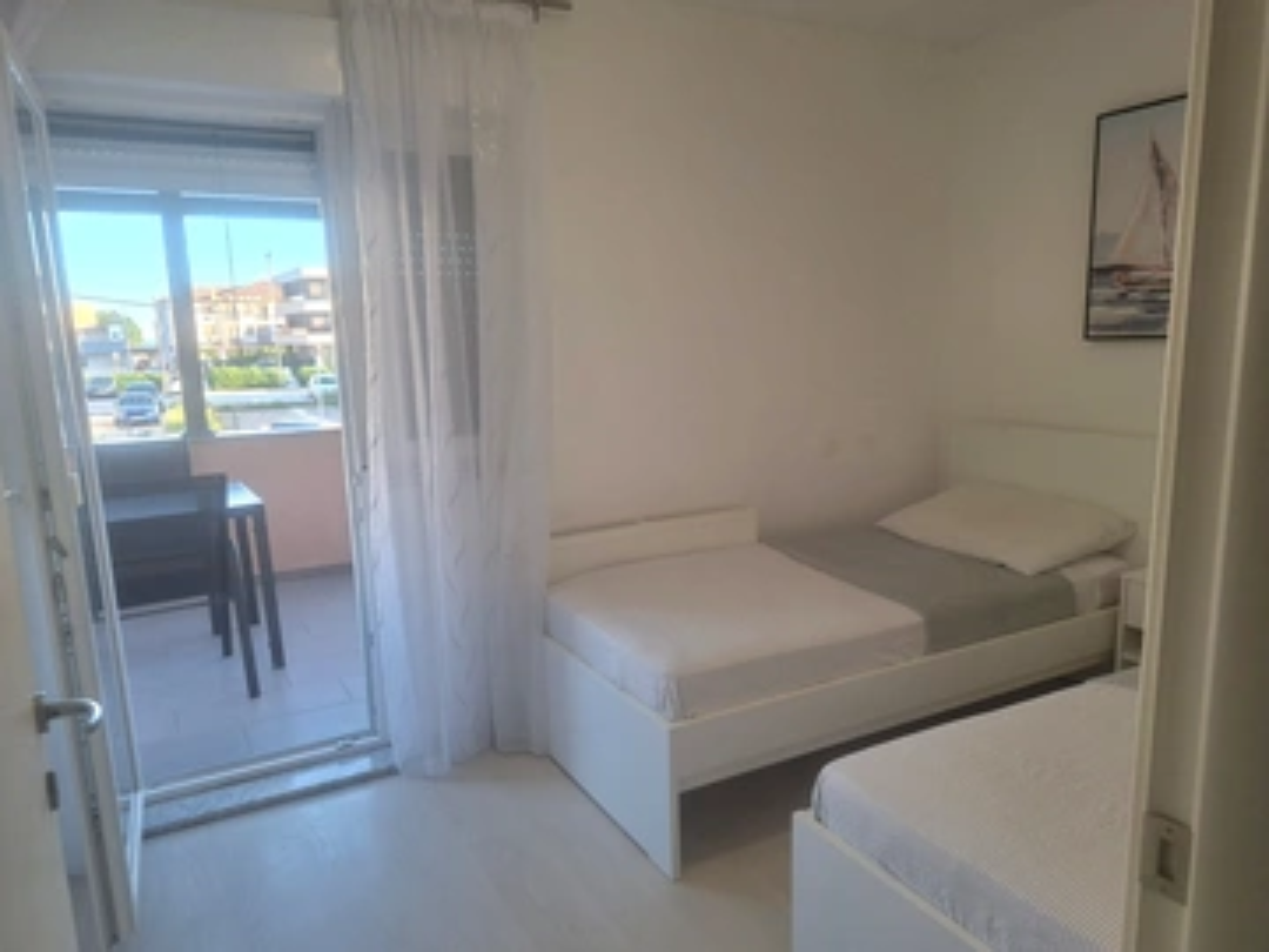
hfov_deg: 73.9
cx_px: 634
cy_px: 476
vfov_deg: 58.9
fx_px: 843
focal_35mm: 23
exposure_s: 1/120
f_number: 1.8
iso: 64
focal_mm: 5.54
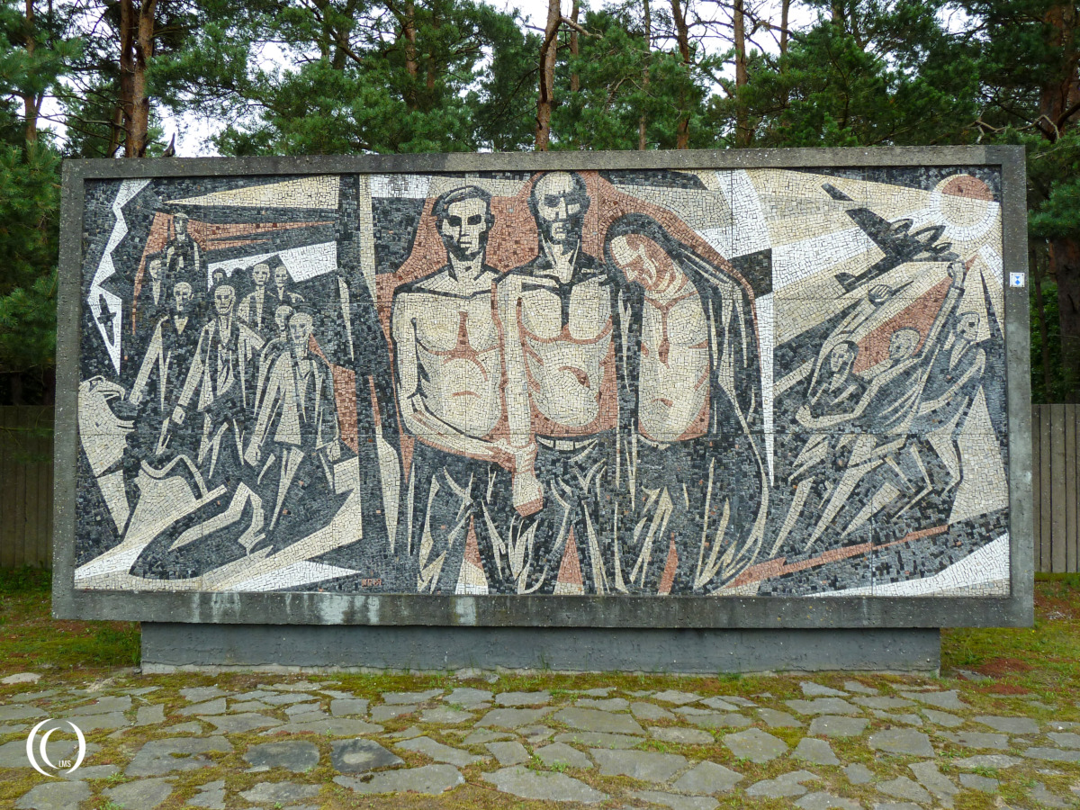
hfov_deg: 61.7
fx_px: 905
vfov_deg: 48.2
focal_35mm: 29
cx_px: 540
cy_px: 405
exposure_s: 1/250
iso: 80
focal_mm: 4.7
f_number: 4
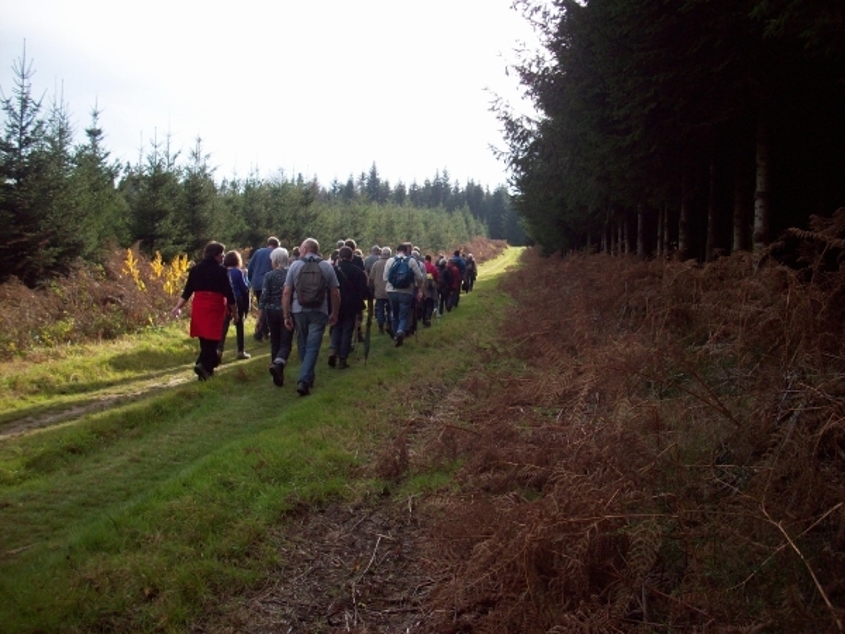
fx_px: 903
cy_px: 317
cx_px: 422
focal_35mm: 37
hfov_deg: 50.1
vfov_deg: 38.7
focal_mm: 6.2
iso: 80
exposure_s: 1/573
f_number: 2.8
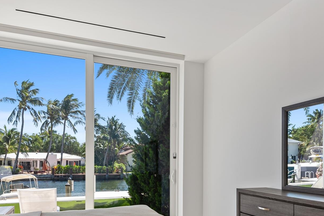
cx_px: 152
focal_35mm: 27
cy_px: 160
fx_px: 243
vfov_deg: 46.3
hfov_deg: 67.3
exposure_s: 1/100
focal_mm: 16
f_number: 8
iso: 250
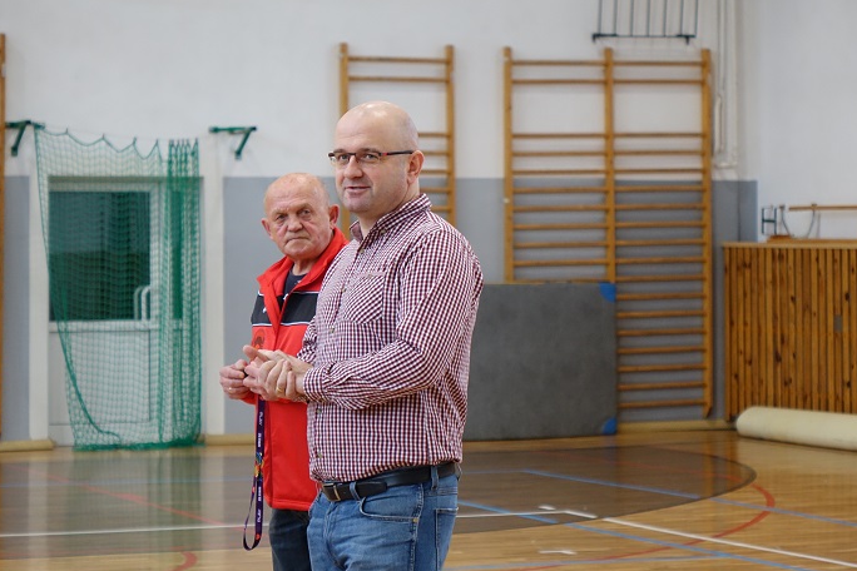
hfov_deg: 16.3
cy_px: 290
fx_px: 2999
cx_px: 435
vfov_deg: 10.9
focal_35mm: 126
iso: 800
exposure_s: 1/125
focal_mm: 44.52
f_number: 2.8
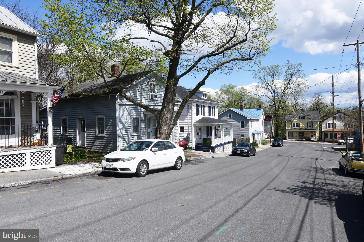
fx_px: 222
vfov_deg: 57.2
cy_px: 121
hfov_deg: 78.6
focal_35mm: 22
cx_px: 182
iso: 200
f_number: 11
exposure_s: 1/500
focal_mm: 15
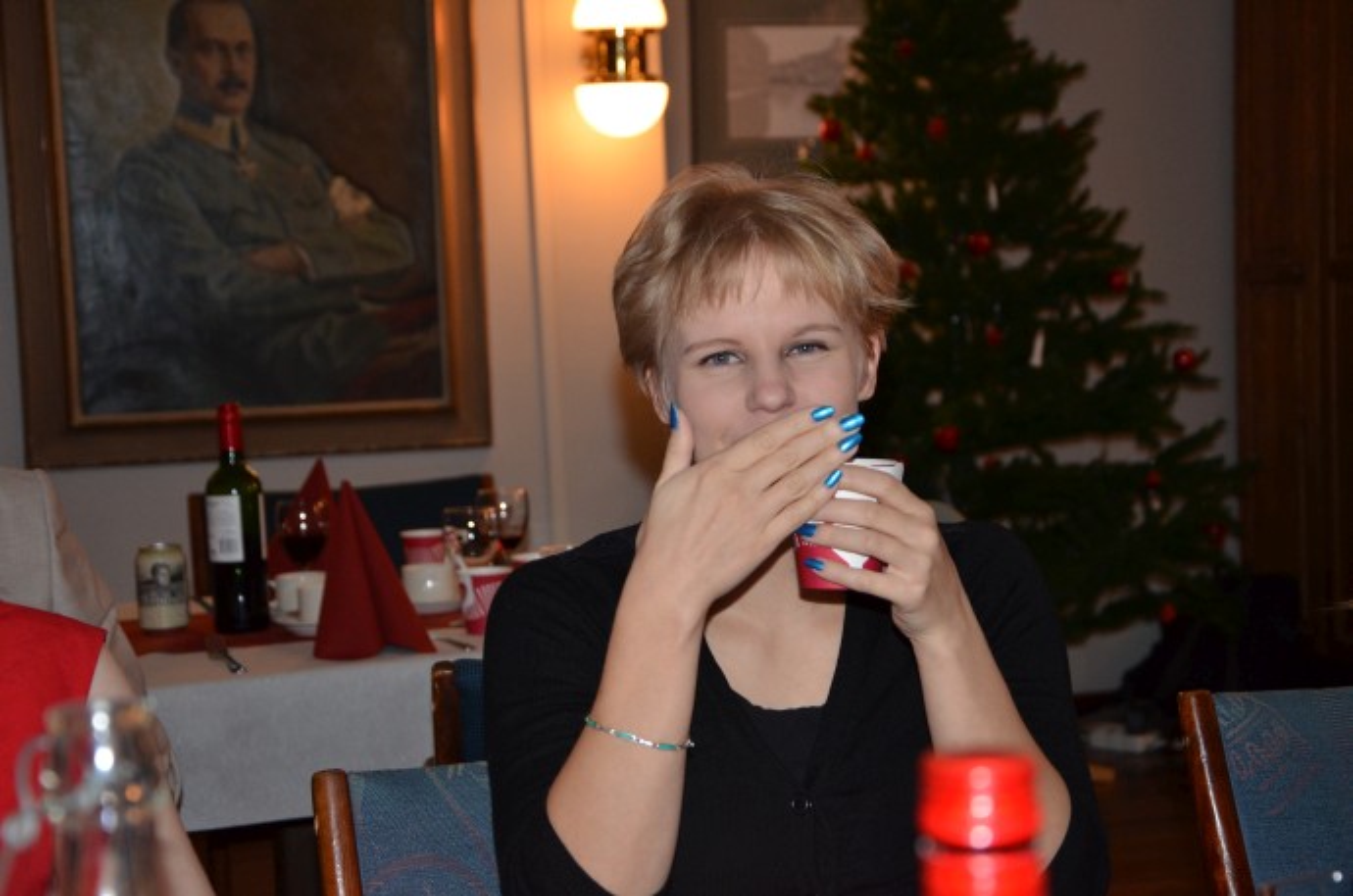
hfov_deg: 29.9
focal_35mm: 68
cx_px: 676
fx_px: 2532
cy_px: 448
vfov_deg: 20.1
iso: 800
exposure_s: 1/60
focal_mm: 45
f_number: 4.8
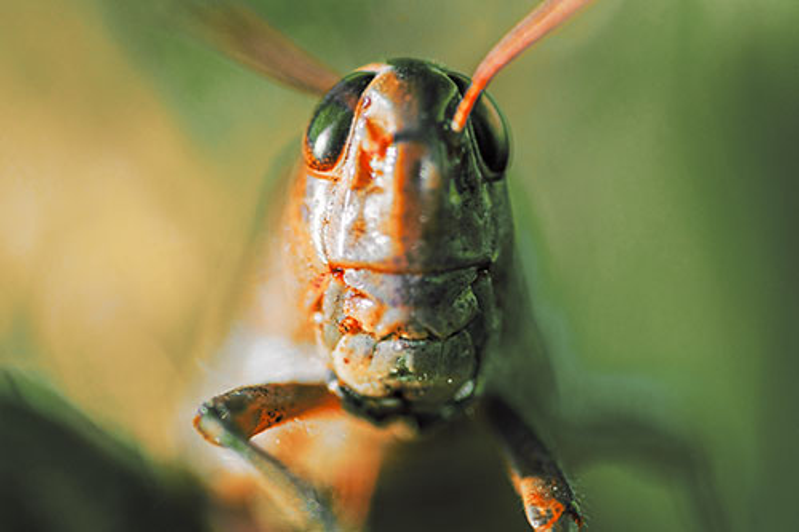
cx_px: 400
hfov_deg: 9.8
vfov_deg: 6.5
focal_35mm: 210
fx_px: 4659
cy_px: 266
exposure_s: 1/250
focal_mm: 210
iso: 450
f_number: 11
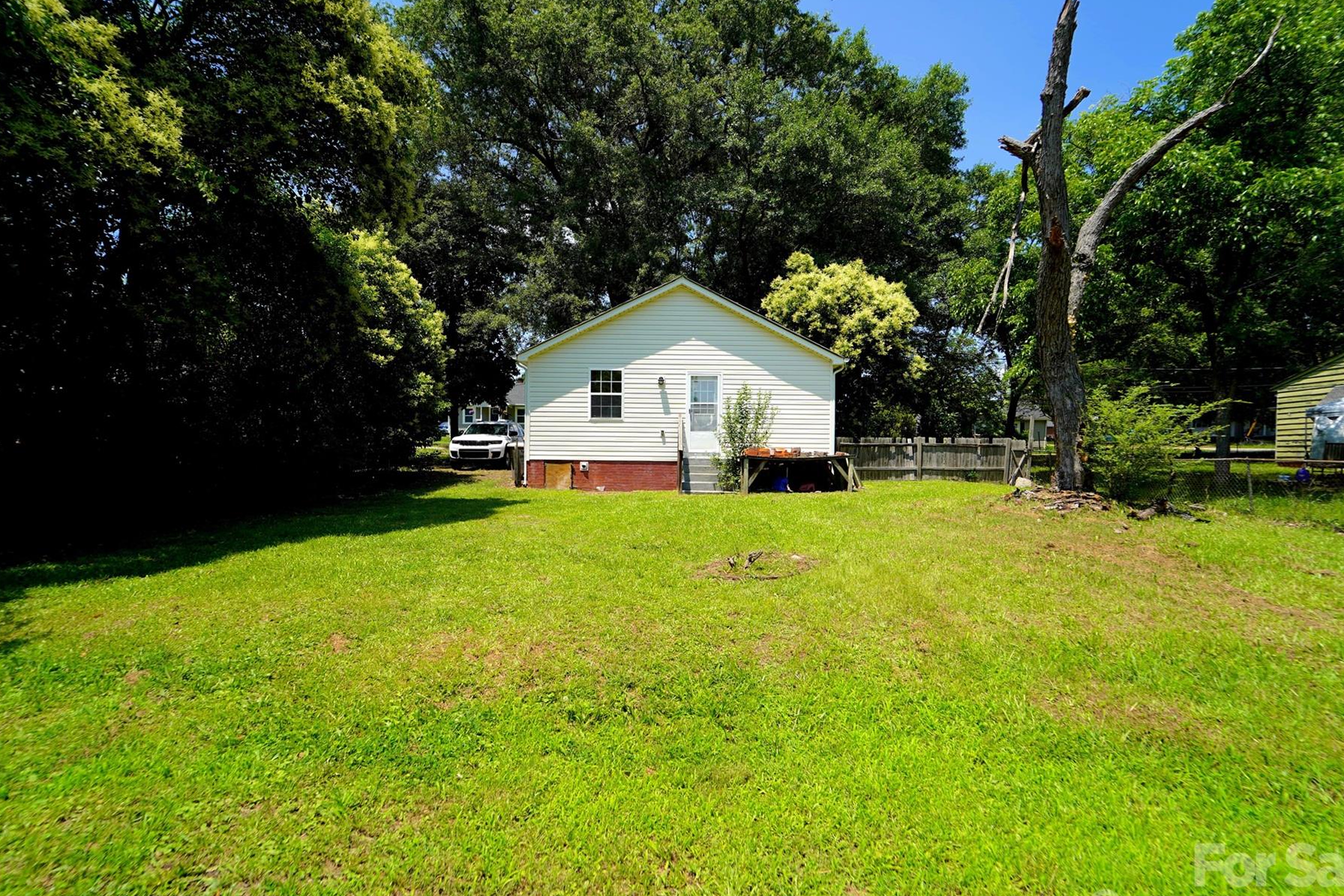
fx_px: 597
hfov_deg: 96.7
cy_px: 472
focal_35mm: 16
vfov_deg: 73.7
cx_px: 674
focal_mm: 14
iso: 100
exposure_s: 1/400
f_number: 5
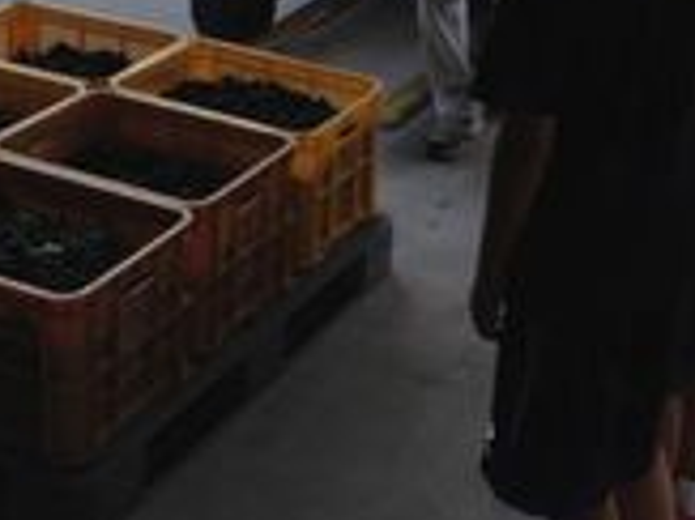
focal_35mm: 81
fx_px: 1625
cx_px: 392
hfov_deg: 24.1
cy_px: -107
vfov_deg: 17.3
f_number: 2.4
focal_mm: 4.13
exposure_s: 1/553
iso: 50
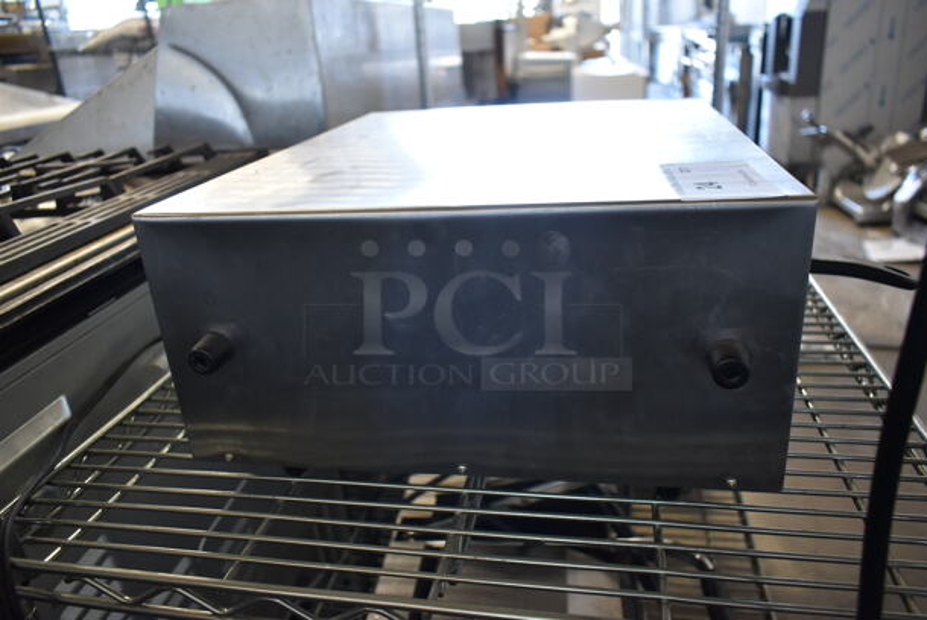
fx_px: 696
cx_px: 464
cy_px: 310
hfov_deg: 67.3
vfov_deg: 48.0
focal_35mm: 27
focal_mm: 18
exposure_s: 1/30
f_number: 3.5
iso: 640
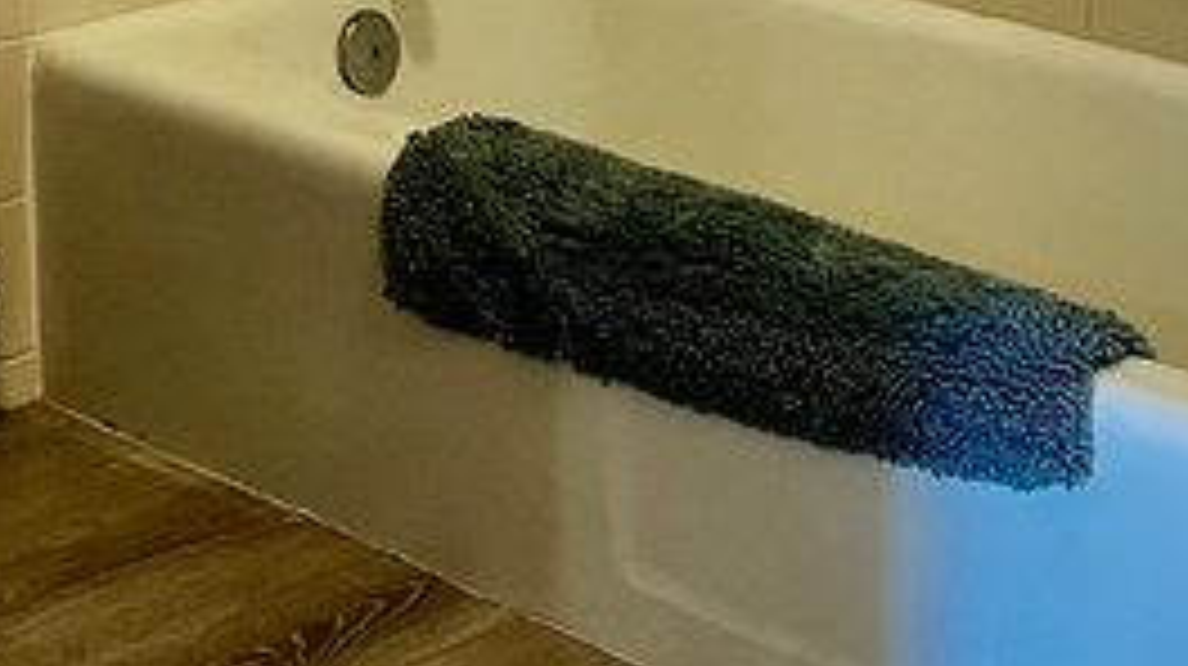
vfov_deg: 10.3
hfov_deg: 18.6
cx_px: -171
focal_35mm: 110
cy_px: -549
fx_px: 3462
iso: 125
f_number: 1.6
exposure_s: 1/60
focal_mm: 5.1
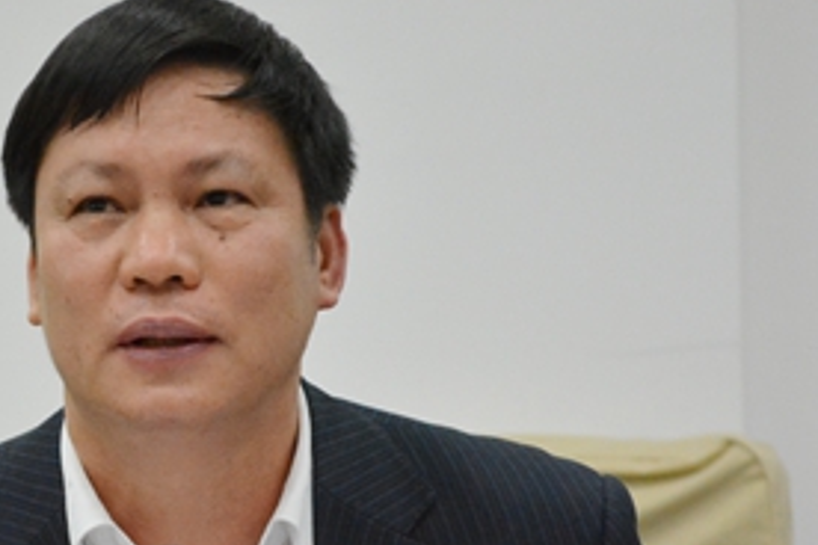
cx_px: 95
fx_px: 4069
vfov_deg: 7.6
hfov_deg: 11.4
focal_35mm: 179
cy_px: 506
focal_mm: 55
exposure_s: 1/125
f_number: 5.6
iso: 4000
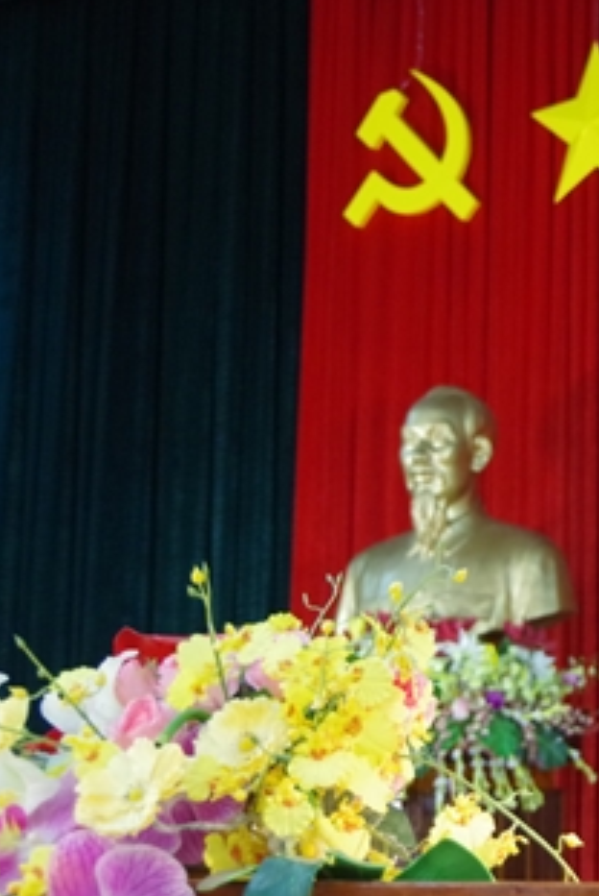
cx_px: 855
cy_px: 373
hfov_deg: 17.0
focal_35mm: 74
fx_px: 1843
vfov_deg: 27.3
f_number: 4
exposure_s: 1/25
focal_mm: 24
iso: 1600
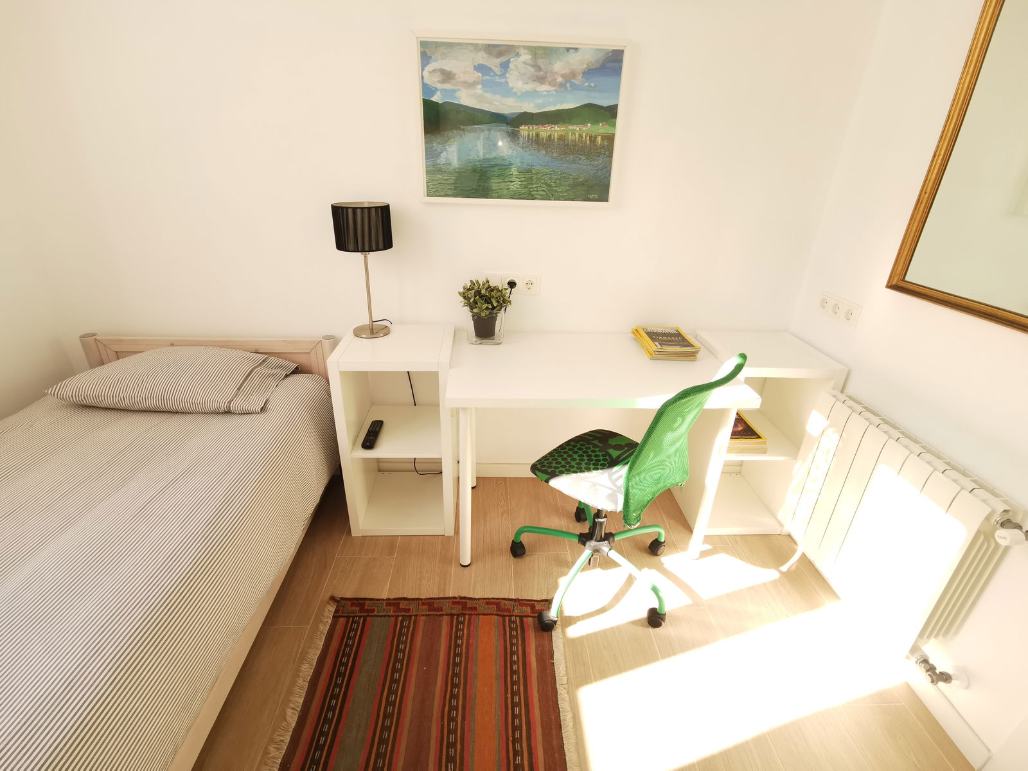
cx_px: 514
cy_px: 386
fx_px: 505
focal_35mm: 17
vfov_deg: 74.7
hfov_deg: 91.0
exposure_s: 1/80
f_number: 2.2
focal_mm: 2.26
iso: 50
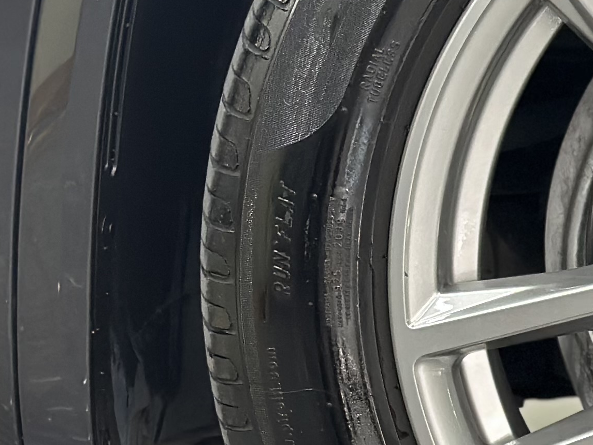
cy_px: 254
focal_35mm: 169
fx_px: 2895
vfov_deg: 8.8
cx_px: 806
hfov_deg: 11.3
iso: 160
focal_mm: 6.86
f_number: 1.78
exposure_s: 1/50
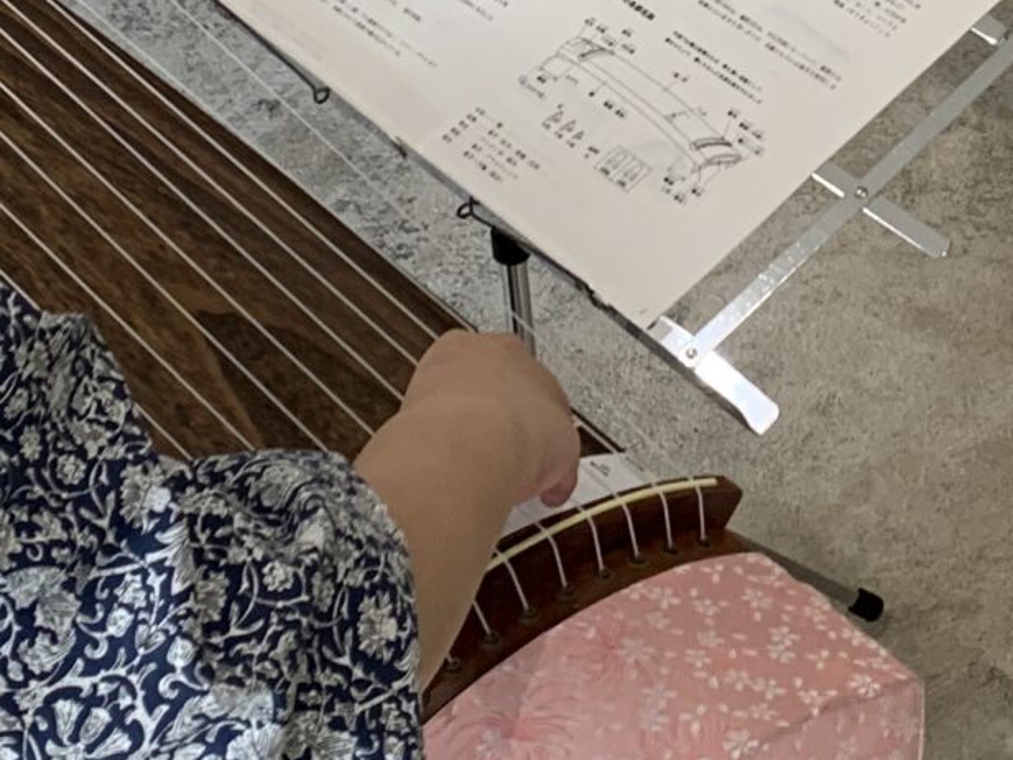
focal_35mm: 108
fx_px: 3161
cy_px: -436
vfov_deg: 12.9
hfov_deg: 18.1
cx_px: 710
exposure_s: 1/95
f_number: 1.8
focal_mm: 4.25
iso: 100
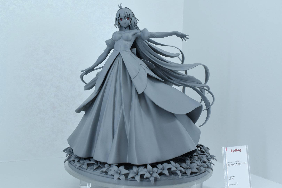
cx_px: 141
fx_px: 270
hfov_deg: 55.1
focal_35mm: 34
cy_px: 94
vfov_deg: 38.4
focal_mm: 23
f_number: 8
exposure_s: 1/200
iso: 640
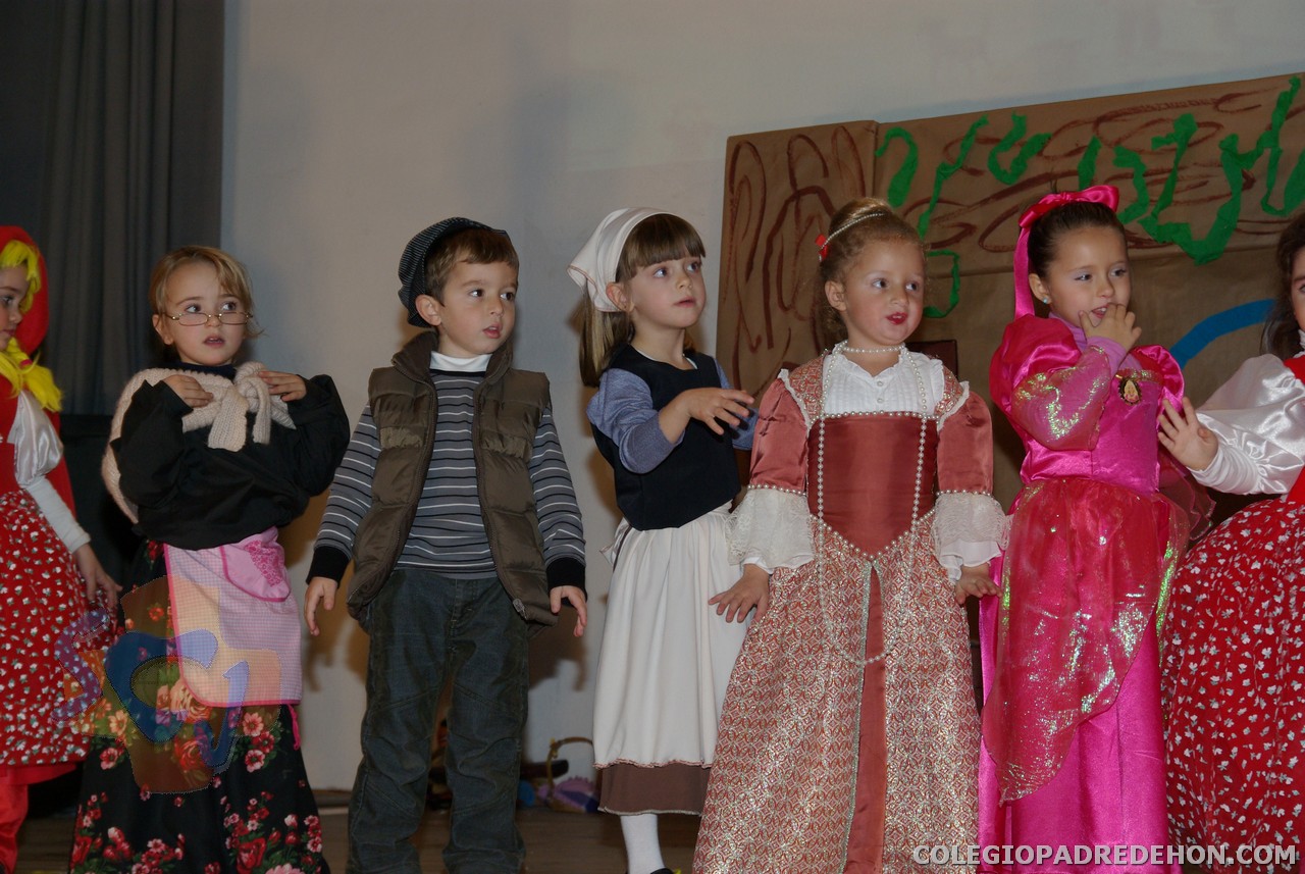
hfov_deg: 27.0
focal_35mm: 75
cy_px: 437
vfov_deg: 18.2
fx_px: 2722
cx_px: 652
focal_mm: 50
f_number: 5.6
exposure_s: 1/60
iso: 400
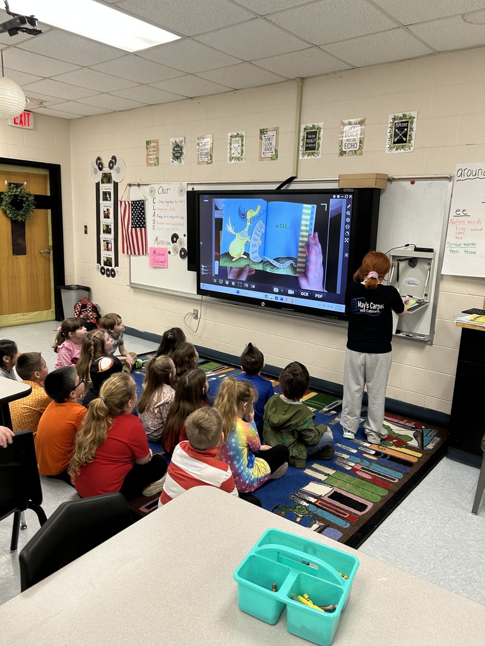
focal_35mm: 26
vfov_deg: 67.3
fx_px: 486
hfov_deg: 53.1
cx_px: 242
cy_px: 323
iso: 100
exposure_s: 1/60
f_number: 1.5
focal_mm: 5.7
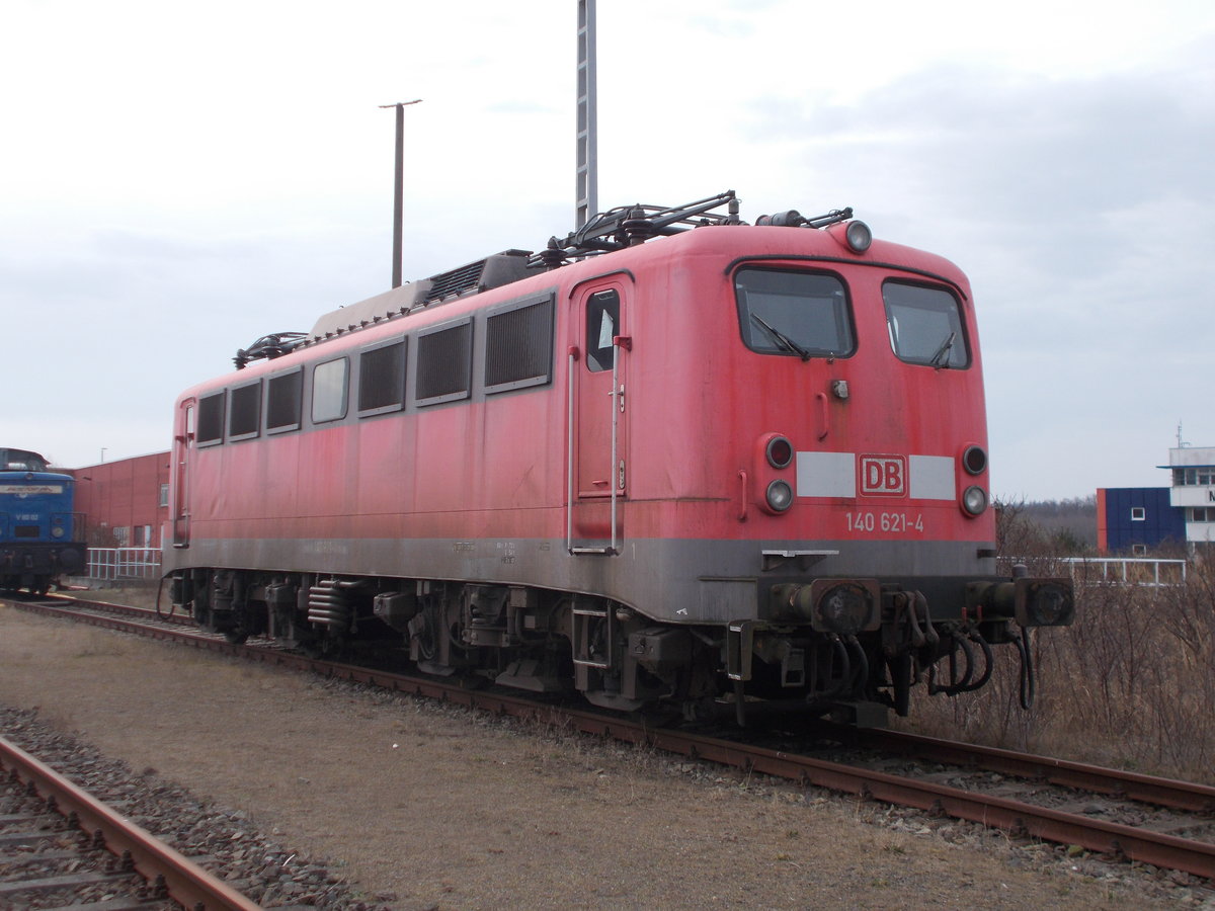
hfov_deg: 42.9
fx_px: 1544
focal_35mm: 44
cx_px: 608
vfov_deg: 32.9
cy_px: 456
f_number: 4.2
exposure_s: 1/320
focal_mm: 7.9
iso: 80
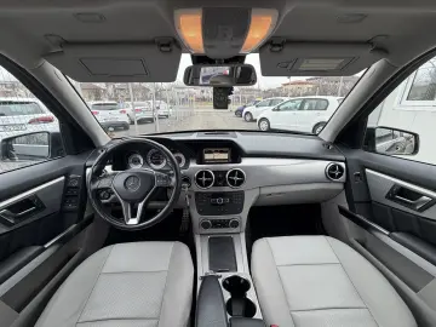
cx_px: 218
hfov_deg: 102.1
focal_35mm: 14
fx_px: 176
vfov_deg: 85.7
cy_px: 164
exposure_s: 1/100
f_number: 2.2
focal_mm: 2.22
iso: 40
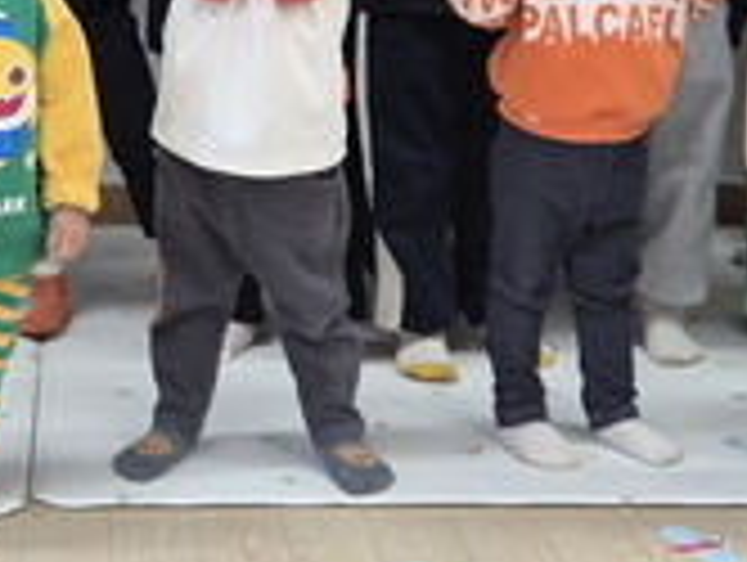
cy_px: -198
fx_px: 2031
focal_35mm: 94
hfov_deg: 20.5
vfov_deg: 15.0
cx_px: 126
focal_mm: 5.4
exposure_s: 1/120
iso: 160
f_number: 1.8
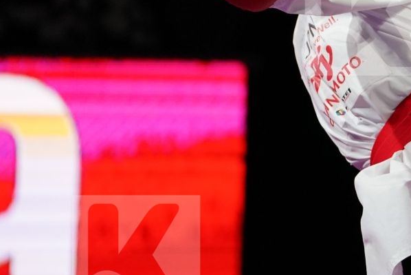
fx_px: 6326
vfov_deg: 2.5
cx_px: 602
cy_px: 13
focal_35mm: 554
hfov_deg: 3.7
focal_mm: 184
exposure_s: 1/1000
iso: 2500
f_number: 2.8
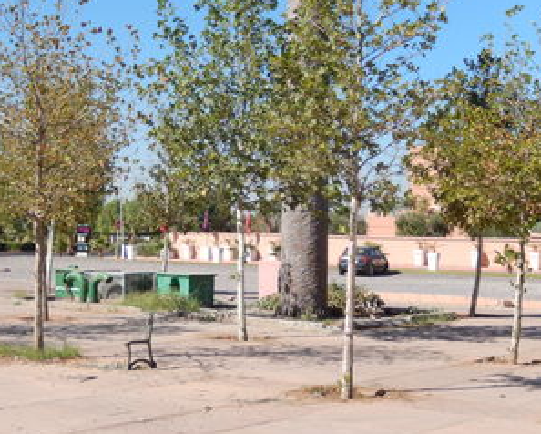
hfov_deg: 28.2
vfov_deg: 22.8
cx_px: 200
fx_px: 1073
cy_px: 250
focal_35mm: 67
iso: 125
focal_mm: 9.2
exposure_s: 1/800
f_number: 4.5
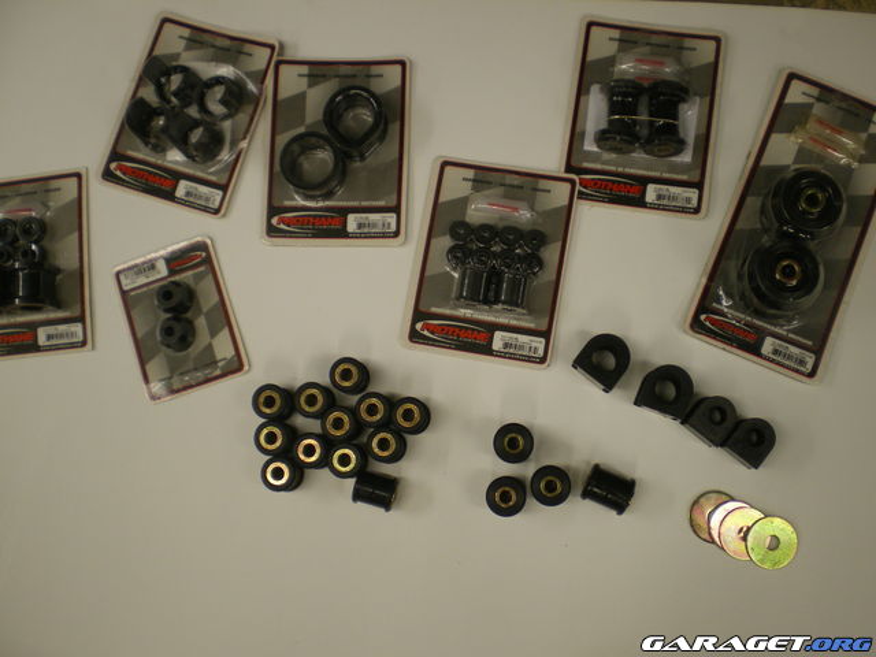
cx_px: 438
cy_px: 328
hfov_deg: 49.0
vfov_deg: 37.7
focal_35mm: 38
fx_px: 962
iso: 100
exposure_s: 1/30
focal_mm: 6.3
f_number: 3.1
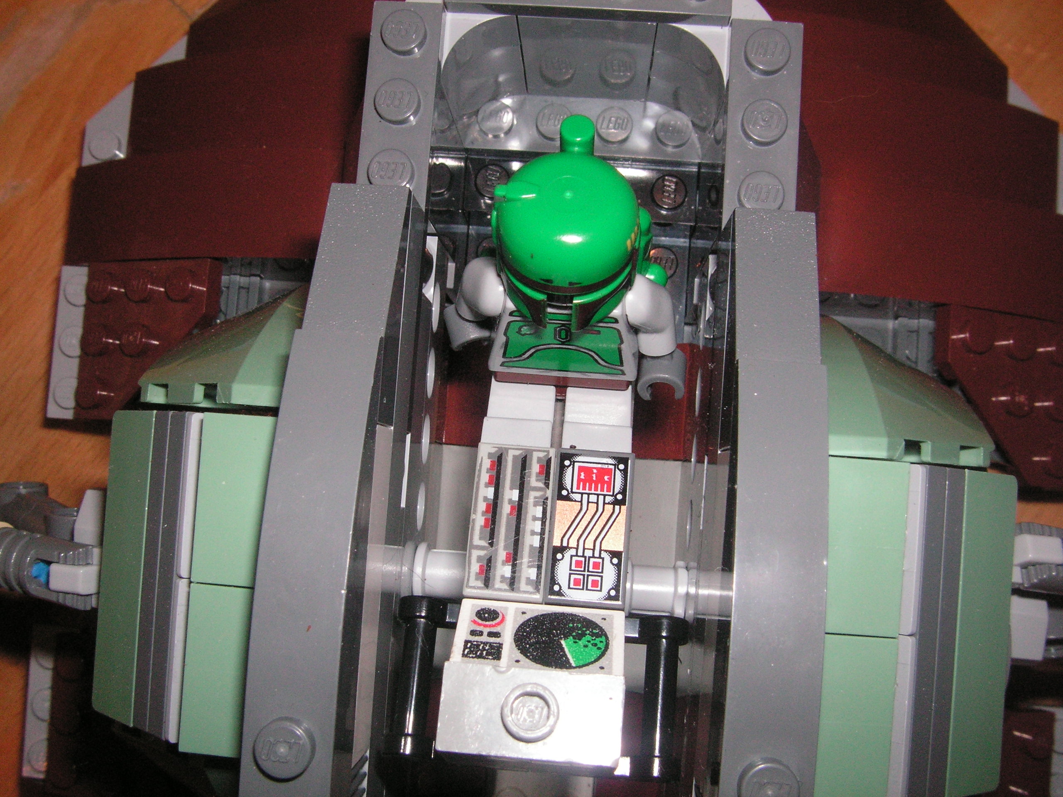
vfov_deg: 37.7
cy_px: 398
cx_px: 532
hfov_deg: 49.0
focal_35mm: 38
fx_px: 1167
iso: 160
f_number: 6.6
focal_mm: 6.3
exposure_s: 1/45
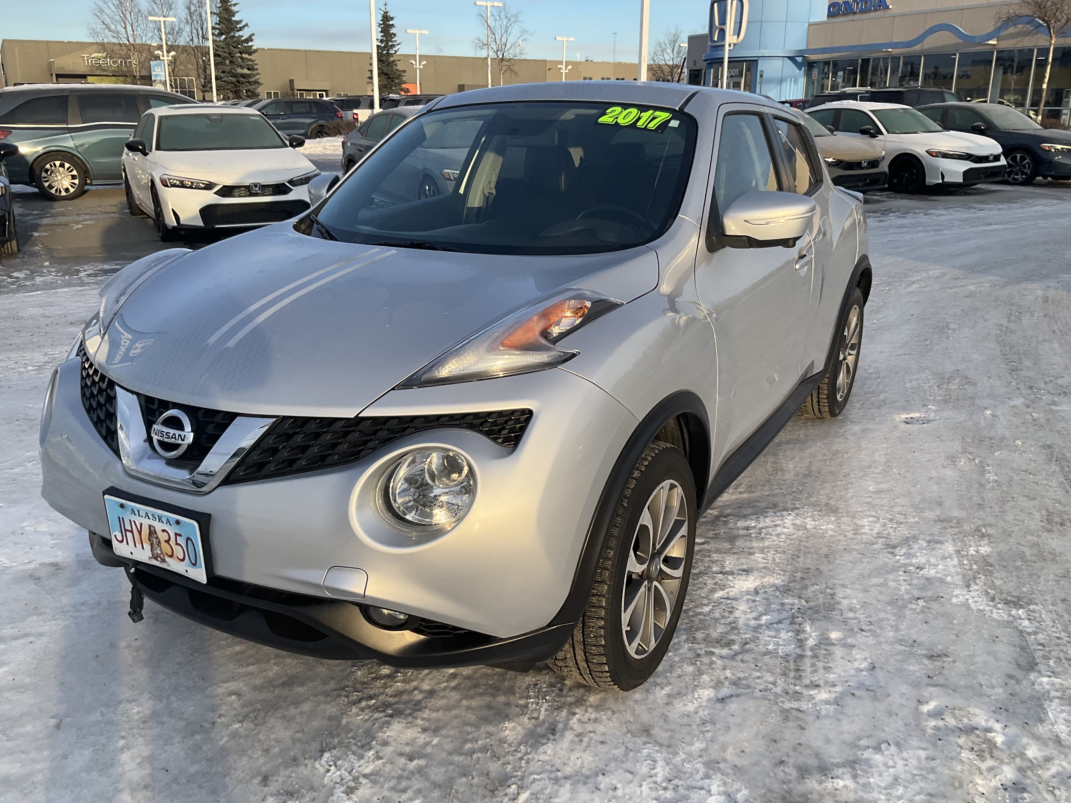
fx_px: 928
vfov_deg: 46.8
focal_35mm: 30
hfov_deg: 60.0
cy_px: 410
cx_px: 523
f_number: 1.8
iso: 25
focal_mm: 3
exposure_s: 1/540
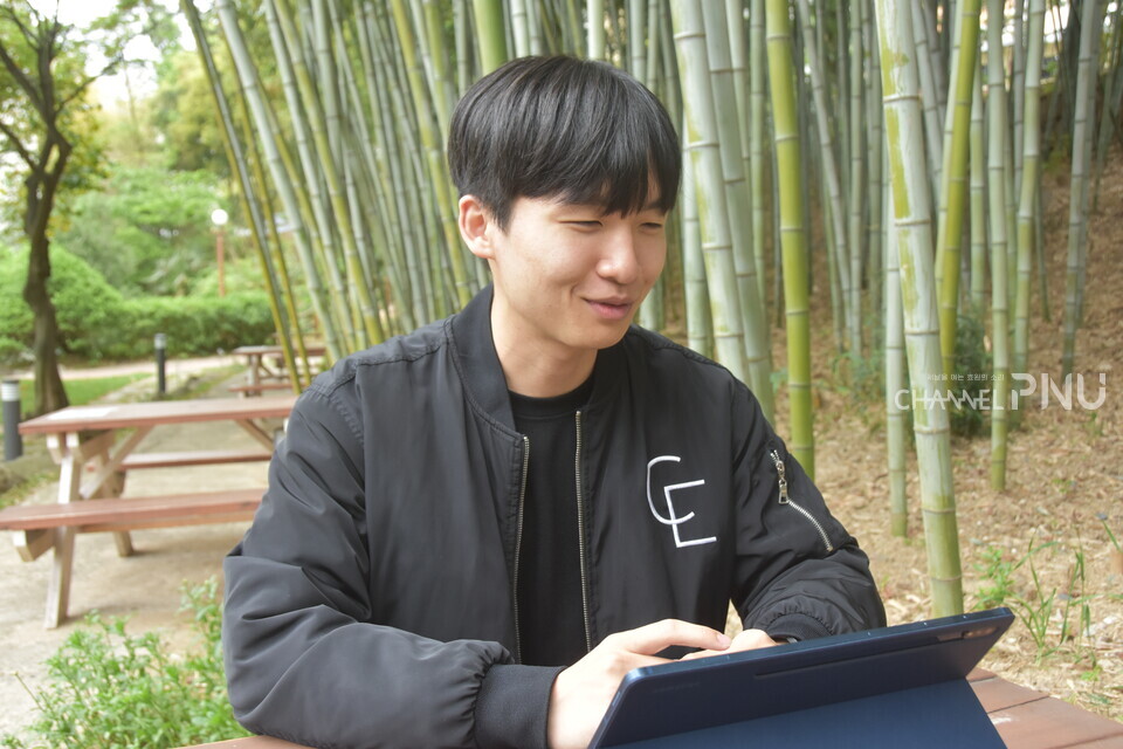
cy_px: 374
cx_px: 562
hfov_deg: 57.2
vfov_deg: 40.0
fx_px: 1029
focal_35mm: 33
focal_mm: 22
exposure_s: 1/160
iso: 800
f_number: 6.3
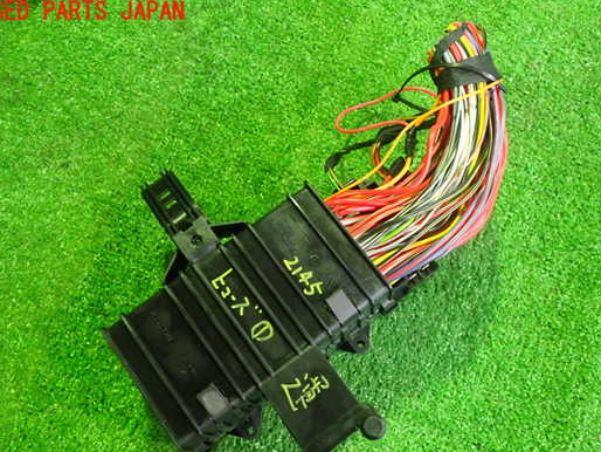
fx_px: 608
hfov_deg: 52.6
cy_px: 261
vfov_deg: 40.6
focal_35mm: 35
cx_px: 323
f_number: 2.3
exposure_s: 1/30
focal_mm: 5.4
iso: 800
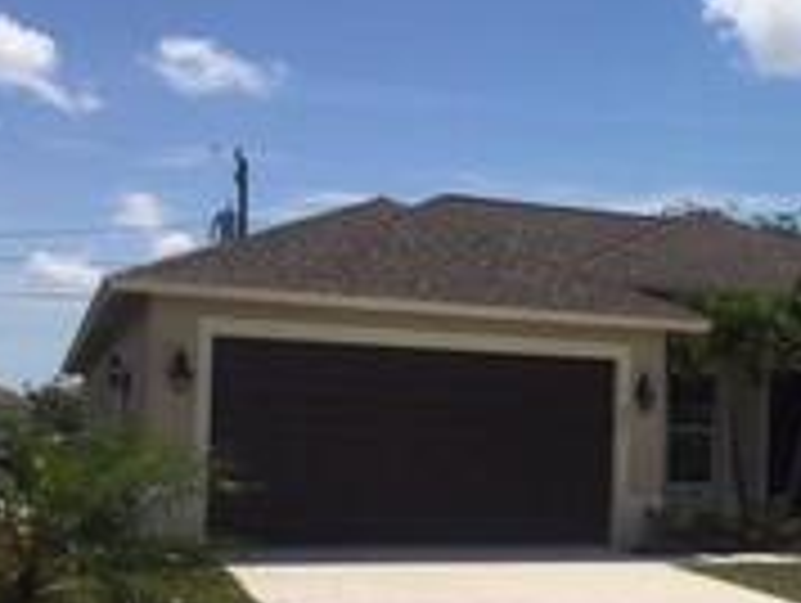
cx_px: 846
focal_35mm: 65
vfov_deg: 22.5
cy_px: 436
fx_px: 1506
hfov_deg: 27.6
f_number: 2.2
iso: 32
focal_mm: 4.15
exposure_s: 1/5650
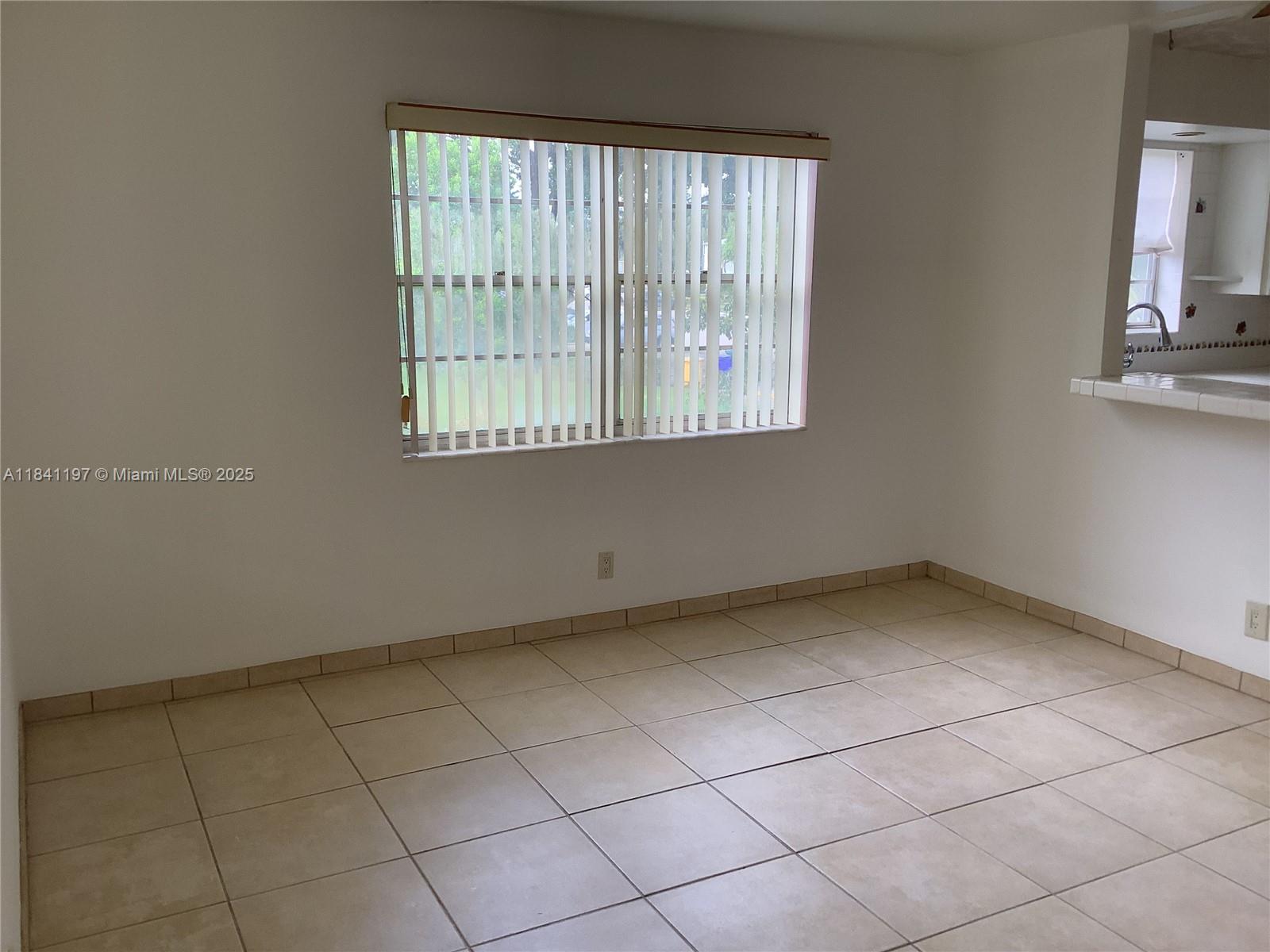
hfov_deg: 58.4
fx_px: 1137
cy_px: 476
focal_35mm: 31
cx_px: 635
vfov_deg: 45.4
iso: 64
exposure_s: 1/120
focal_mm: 3.3
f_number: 2.4
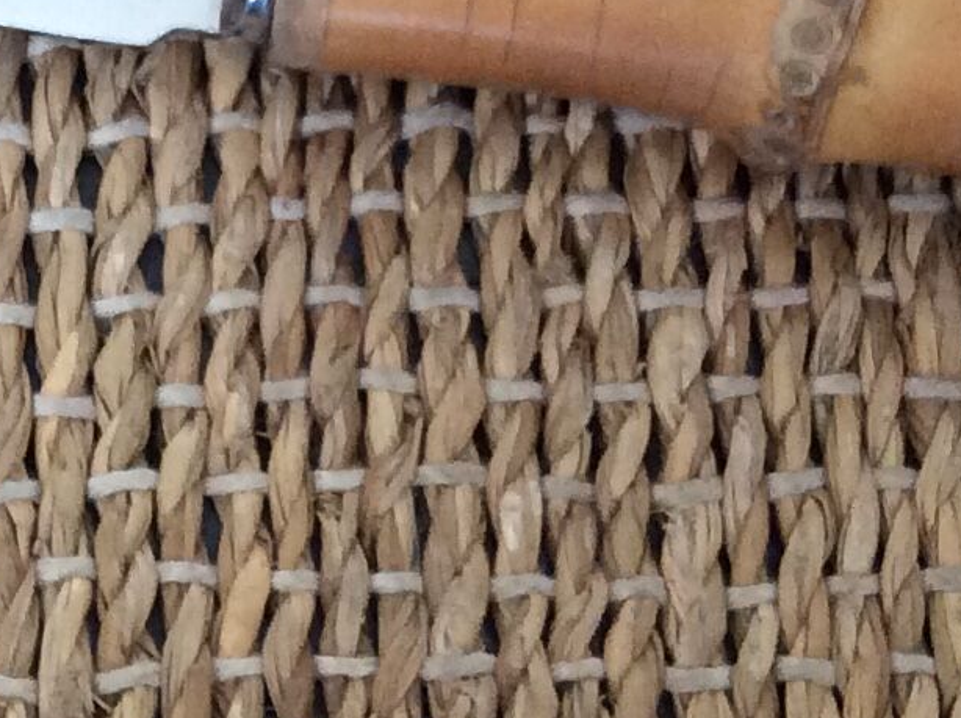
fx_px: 3743
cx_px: 3
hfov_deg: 14.4
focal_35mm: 135
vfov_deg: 10.9
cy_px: 19
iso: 160
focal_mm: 3.3
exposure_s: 1/25
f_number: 2.4
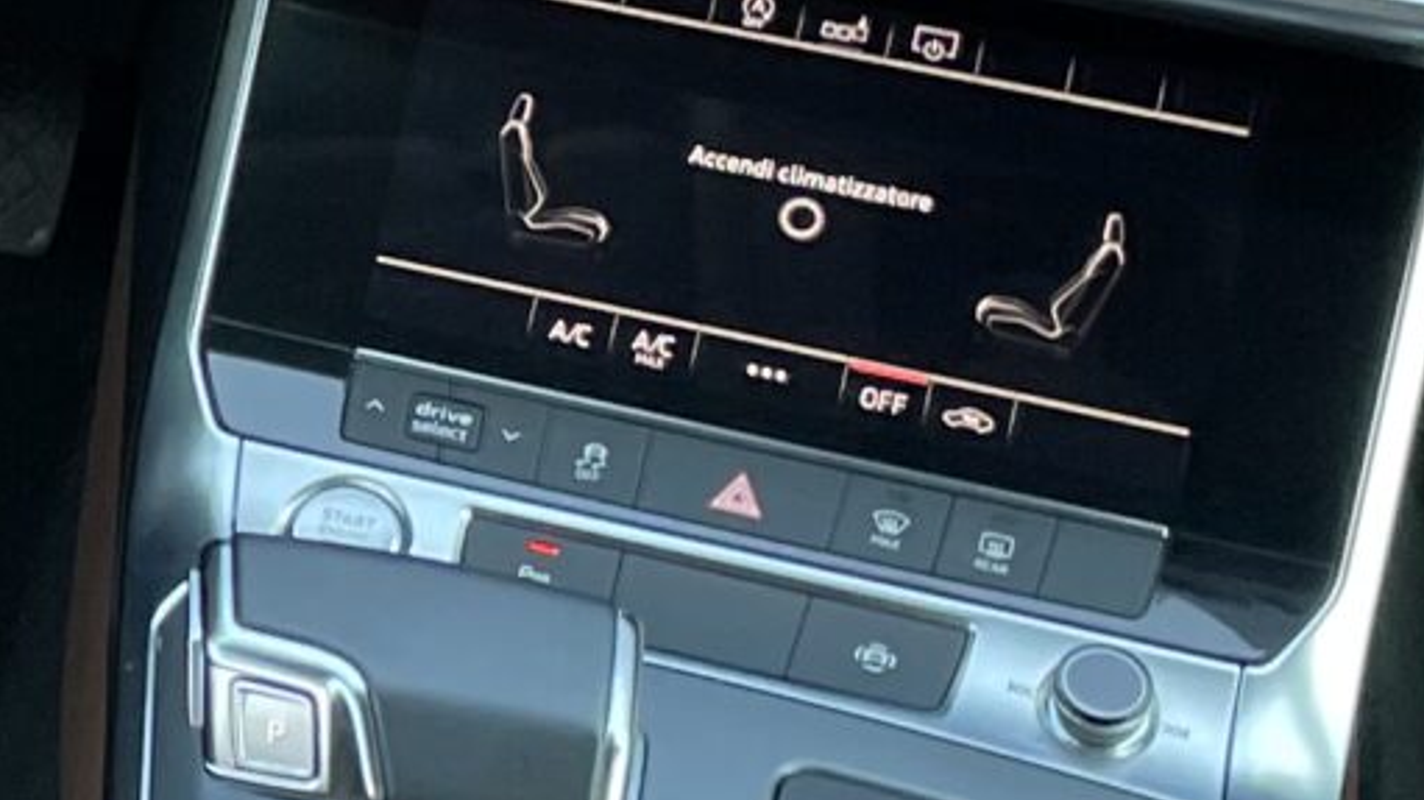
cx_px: -279
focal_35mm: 142
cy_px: -3
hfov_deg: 14.6
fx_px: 5360
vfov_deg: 8.5
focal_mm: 4.2
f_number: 1.6
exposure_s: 1/115
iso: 125
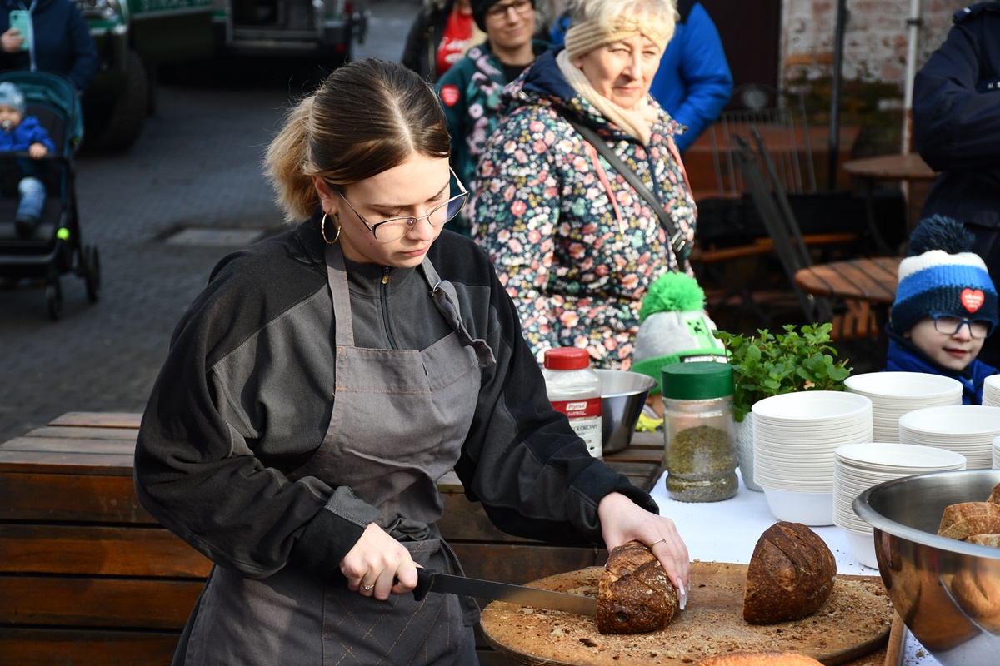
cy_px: 333
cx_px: 500
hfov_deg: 22.6
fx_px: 2500
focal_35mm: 90
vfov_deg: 15.2
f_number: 5
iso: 500
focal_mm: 60
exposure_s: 1/500
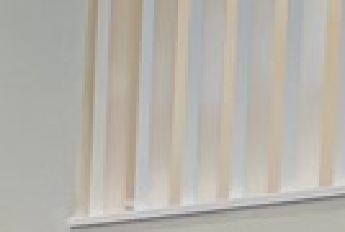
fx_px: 1902
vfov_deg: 6.7
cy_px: 474
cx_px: -700
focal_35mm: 198
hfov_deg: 8.6
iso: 80
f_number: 1.6
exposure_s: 1/60
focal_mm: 5.1
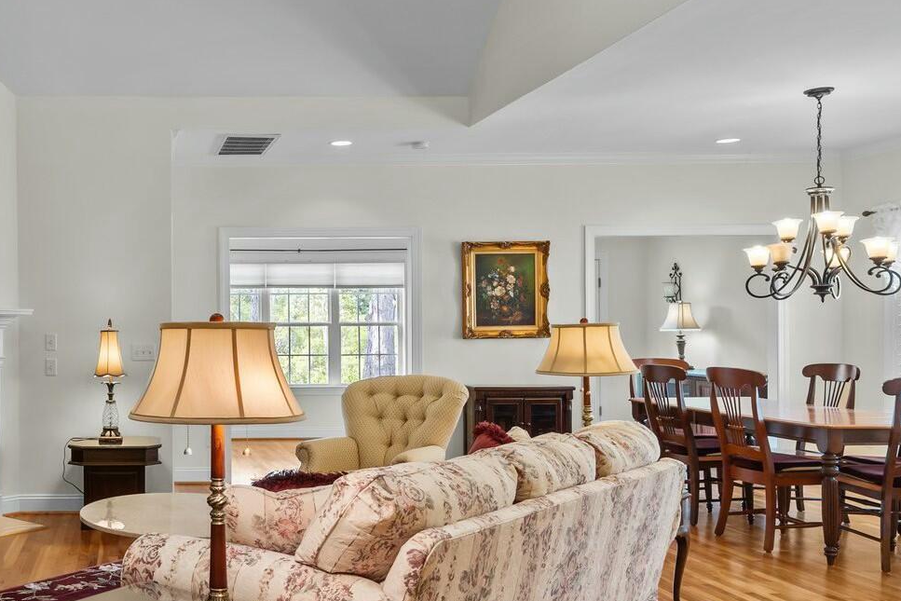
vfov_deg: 36.8
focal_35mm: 36
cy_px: 341
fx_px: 901
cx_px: 140
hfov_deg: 49.0
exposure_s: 1/8
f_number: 7.1
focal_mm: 17
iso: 160
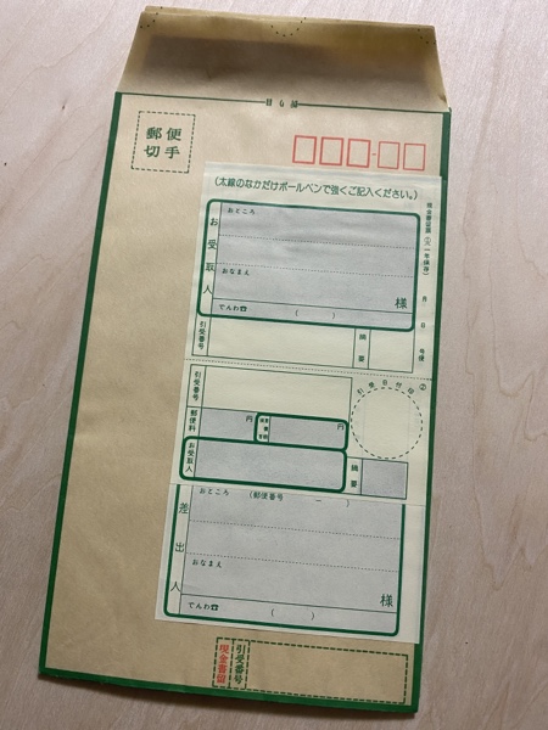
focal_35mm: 26
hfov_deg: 53.1
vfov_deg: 67.3
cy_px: 365
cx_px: 274
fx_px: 549
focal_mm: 4.25
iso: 100
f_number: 1.8
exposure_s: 1/50
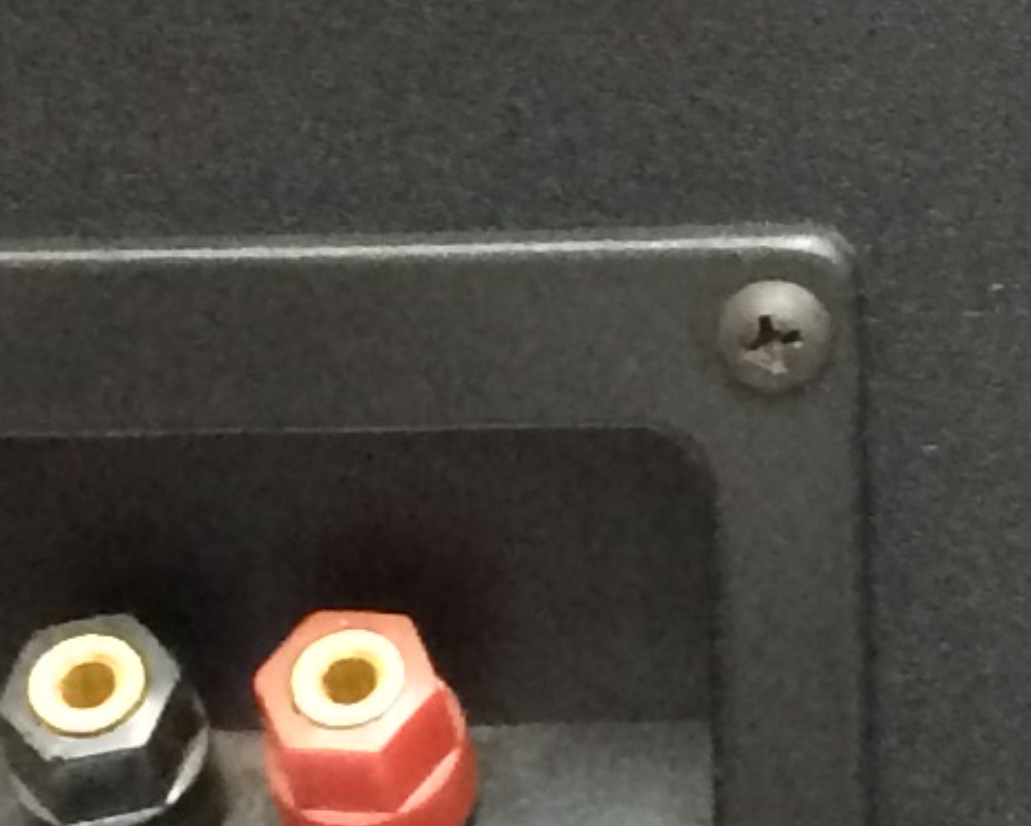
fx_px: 6105
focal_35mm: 200
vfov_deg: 7.7
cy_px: -165
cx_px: 1761
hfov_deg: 9.3
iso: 320
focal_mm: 4.15
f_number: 2.2
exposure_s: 1/17
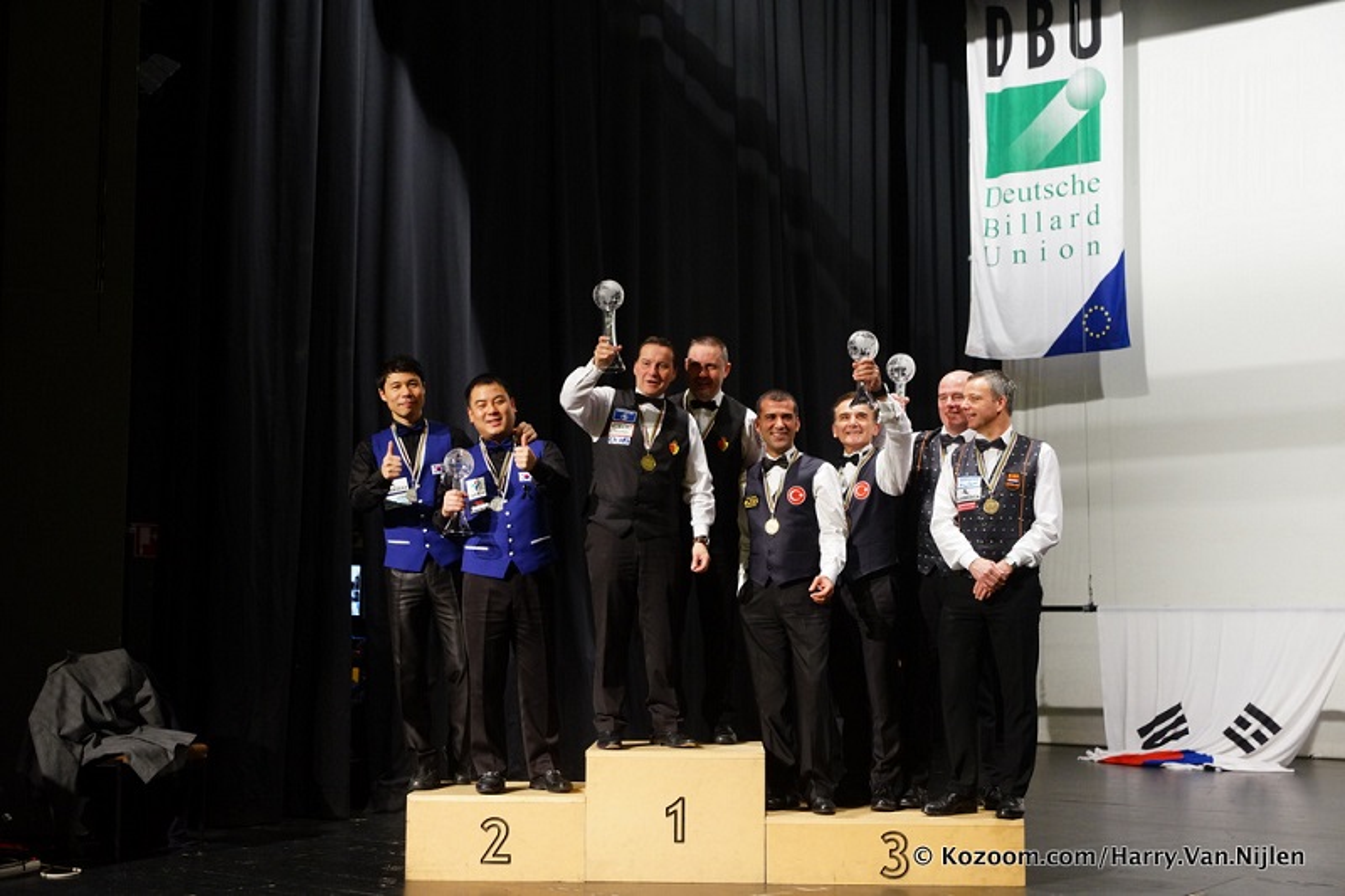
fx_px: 1681
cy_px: 448
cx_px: 672
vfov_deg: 29.9
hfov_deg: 43.6
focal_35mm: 45
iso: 2000
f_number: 4.5
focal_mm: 45
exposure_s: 1/40
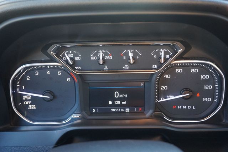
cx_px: 114
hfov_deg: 51.3
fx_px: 237
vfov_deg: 35.5
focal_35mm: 38
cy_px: 76
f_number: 4.5
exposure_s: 1/60
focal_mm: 25
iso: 800
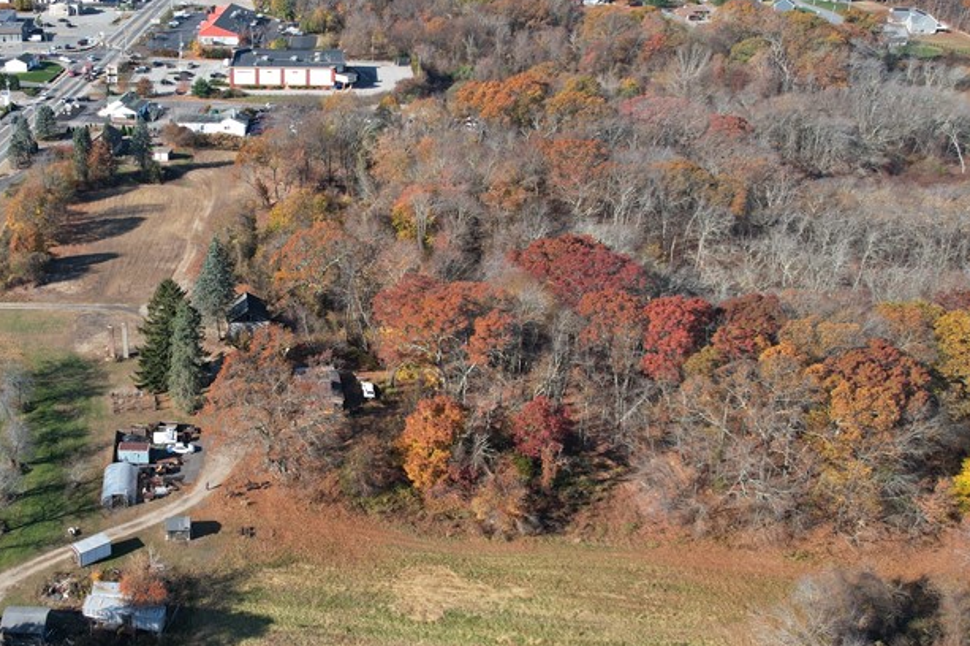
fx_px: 1050
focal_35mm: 39
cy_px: 285
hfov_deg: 48.2
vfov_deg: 34.1
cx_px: 274
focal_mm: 8.38
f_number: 2.8
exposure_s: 1/1000
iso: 100
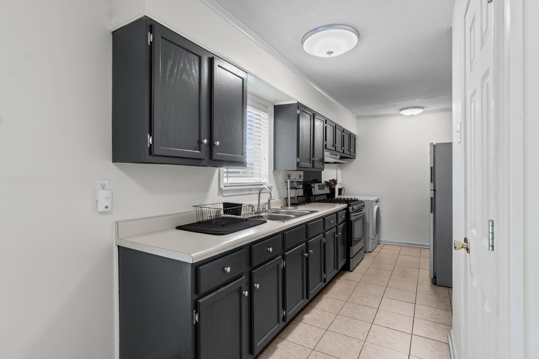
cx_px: 270
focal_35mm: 18
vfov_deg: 67.4
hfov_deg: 90.0
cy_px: 180
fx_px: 269
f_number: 9
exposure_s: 1/1.67
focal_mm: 12
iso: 250
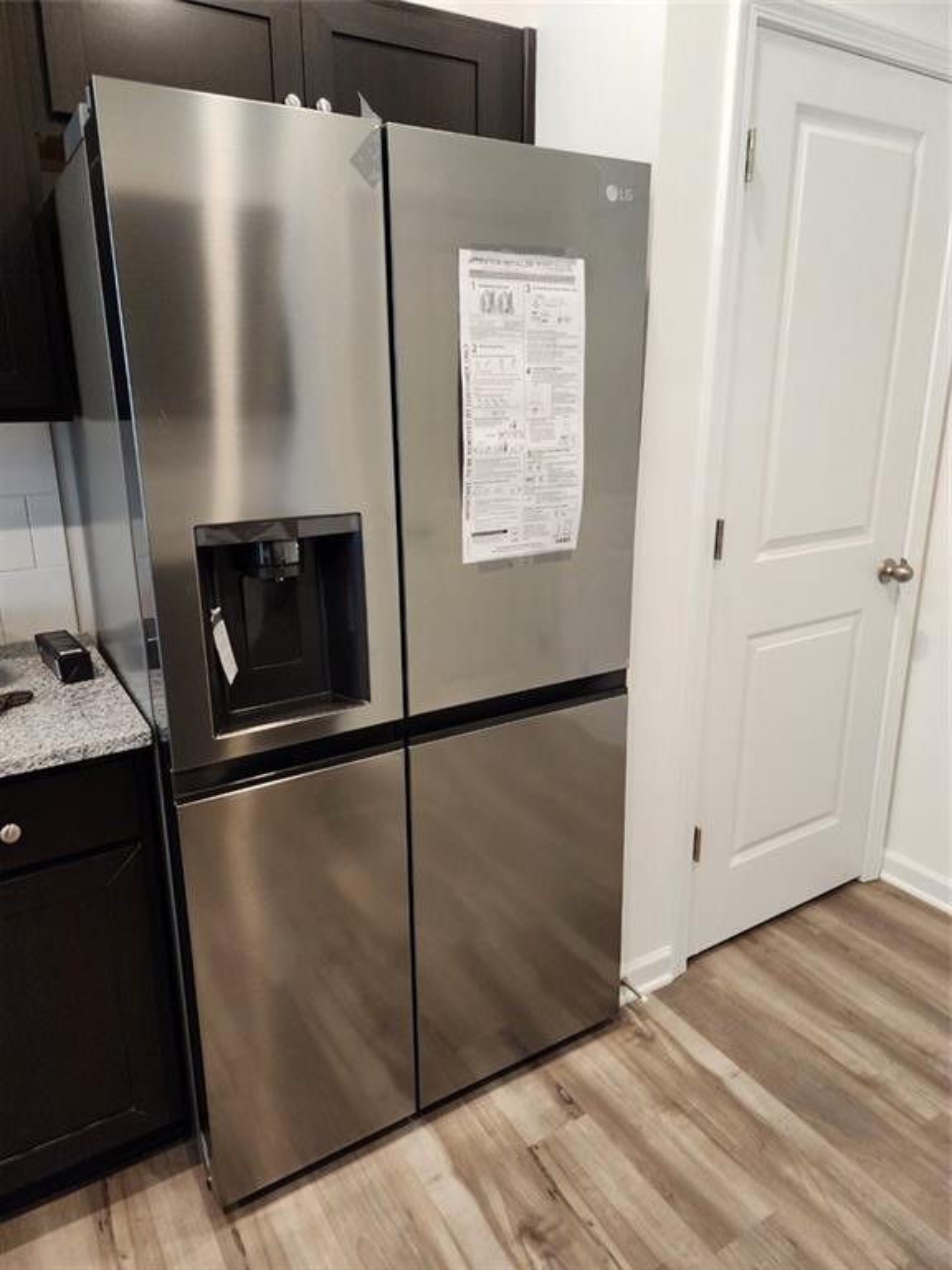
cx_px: 476
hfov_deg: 58.9
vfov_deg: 73.9
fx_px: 843
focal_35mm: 23
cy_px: 635
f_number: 1.8
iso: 400
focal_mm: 6.4
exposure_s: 1/120
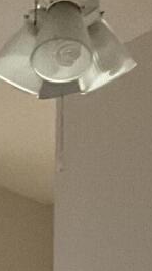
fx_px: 1711
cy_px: 834
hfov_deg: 4.9
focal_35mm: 238
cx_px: -244
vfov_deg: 7.8
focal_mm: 3
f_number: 1.8
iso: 80
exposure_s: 1/60
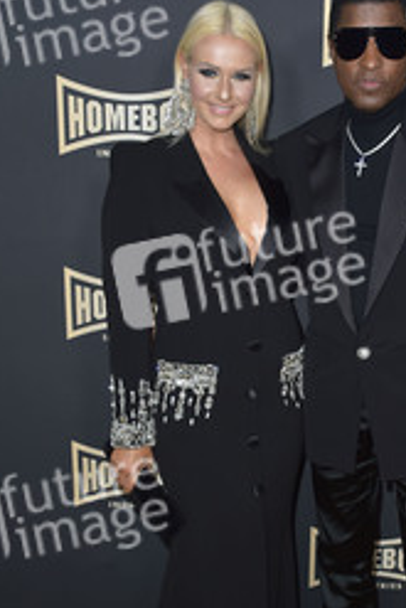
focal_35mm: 55
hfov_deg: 24.3
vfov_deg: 35.9
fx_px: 929
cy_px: 394
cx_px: 311
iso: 320
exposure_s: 1/250
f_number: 6.3
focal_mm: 34
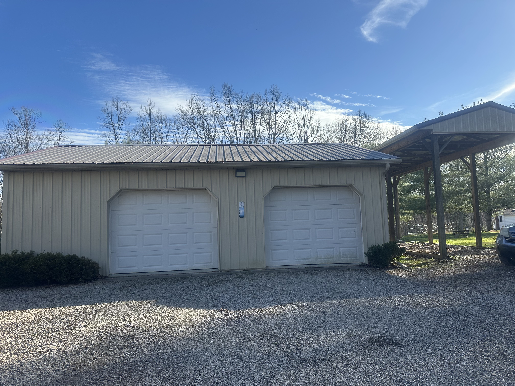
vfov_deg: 56.8
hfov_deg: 71.6
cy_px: 193
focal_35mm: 24
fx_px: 357
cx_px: 258
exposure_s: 1/2732
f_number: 1.78
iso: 80
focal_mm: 6.86
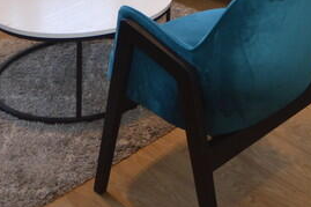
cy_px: -154
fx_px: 492
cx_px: 250
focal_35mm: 57
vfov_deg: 18.9
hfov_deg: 34.0
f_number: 4
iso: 400
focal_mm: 10
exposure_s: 1/125
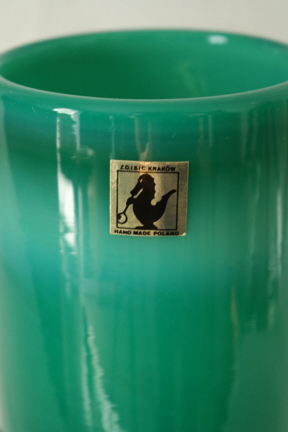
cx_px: 144
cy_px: 216
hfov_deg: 17.7
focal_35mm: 77
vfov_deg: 26.3
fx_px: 924
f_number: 5.6
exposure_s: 1/30
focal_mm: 50
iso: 800
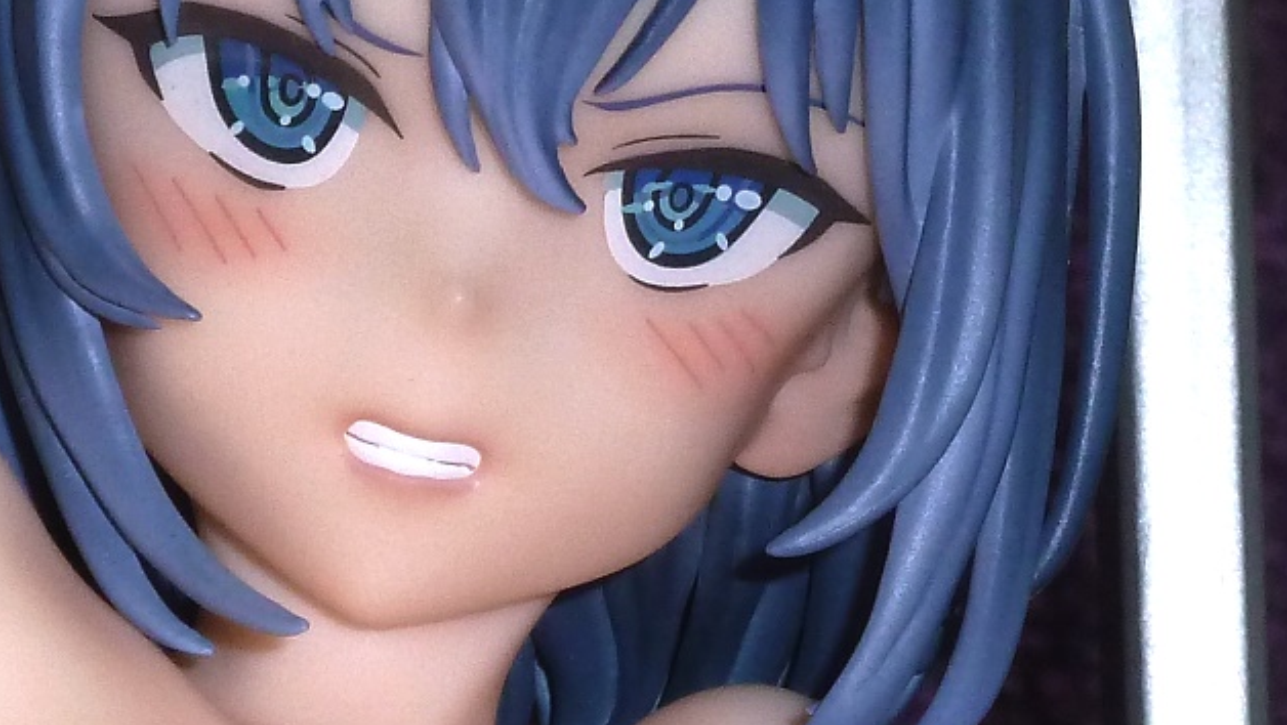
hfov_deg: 10.0
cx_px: 299
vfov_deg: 5.6
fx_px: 7375
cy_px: -111
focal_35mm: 216
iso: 200
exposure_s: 1/40
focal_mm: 17
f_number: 4.3
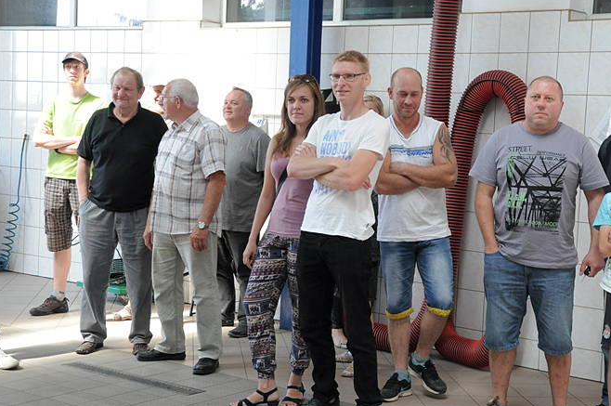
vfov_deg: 21.9
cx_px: 346
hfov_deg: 32.4
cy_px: 211
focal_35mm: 62
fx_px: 1051
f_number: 5.6
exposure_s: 1/160
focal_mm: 32
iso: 800
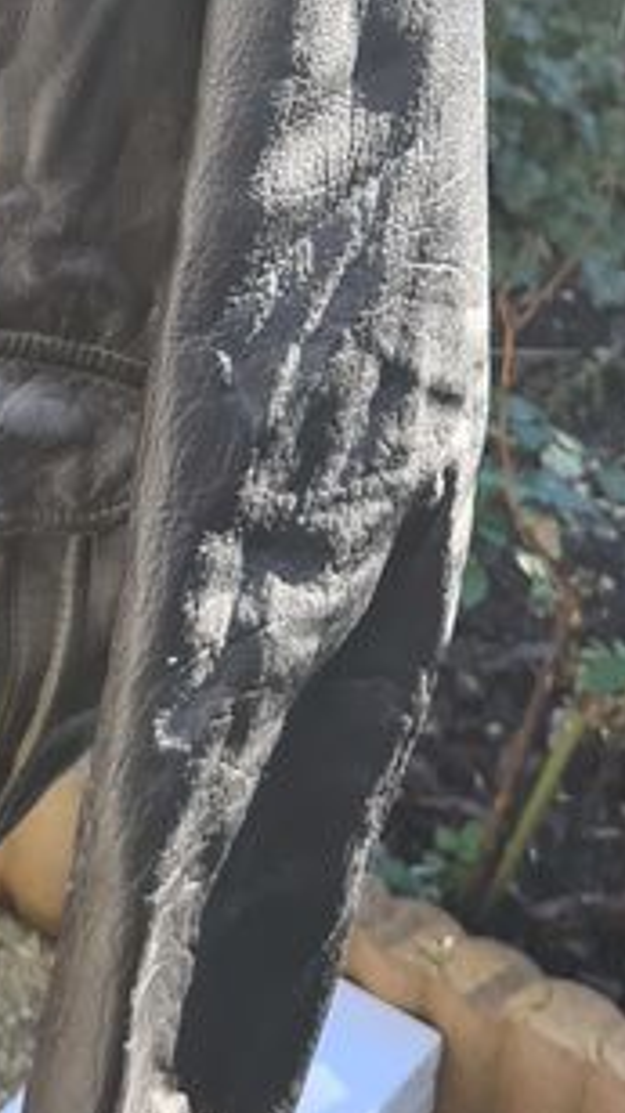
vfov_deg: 22.1
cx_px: -607
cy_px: -61
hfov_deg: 11.8
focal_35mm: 92
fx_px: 2714
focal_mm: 5.4
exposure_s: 1/311
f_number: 1.8
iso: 50
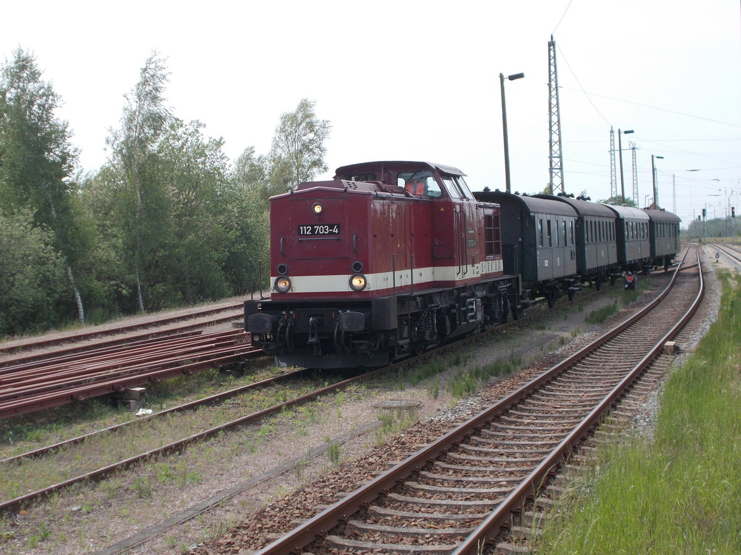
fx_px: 1070
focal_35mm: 50
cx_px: 370
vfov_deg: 29.1
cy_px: 278
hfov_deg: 38.2
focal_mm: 9
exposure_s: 1/400
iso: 80
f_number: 4.5
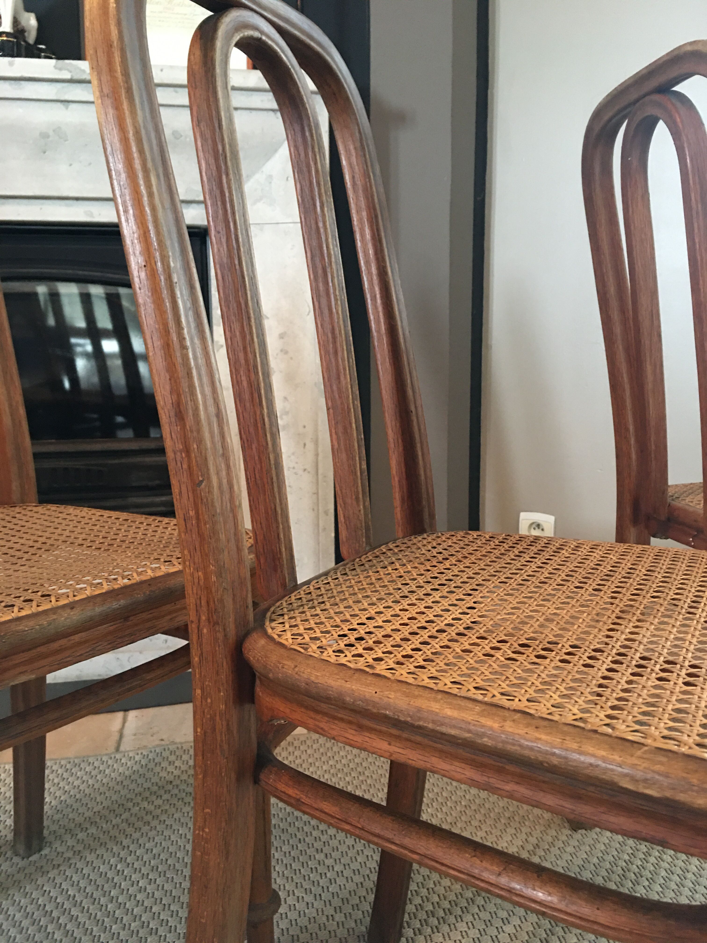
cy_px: 472
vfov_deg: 61.7
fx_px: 790
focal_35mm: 29
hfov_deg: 48.2
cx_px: 354
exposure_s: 1/8
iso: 100
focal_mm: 4.15
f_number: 2.2
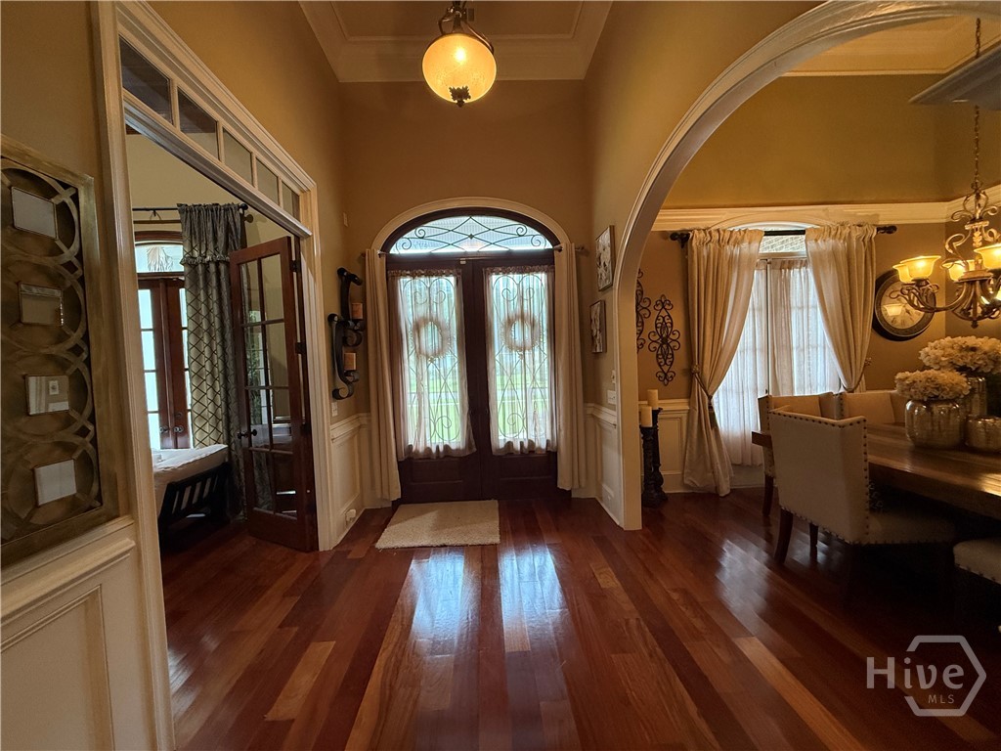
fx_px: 405
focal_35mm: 14
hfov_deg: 102.1
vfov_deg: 85.7
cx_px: 500
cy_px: 376
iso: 400
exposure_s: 1/60
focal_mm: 2.22
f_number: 2.2
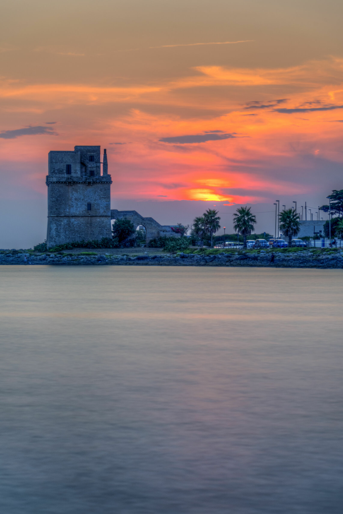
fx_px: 1713
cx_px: 172
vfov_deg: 17.1
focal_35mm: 120
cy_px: 257
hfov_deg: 11.4
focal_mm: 120
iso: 100
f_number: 7.1
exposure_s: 10
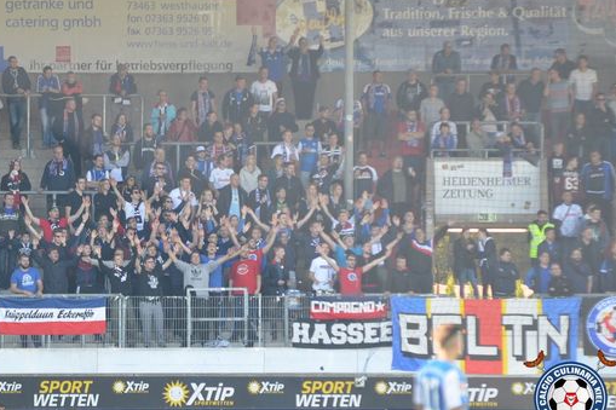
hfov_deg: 6.1
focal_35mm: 336
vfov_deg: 4.1
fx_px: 5747
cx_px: 292
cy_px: 226
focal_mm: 200
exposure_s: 1/800
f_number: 3.5
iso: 640
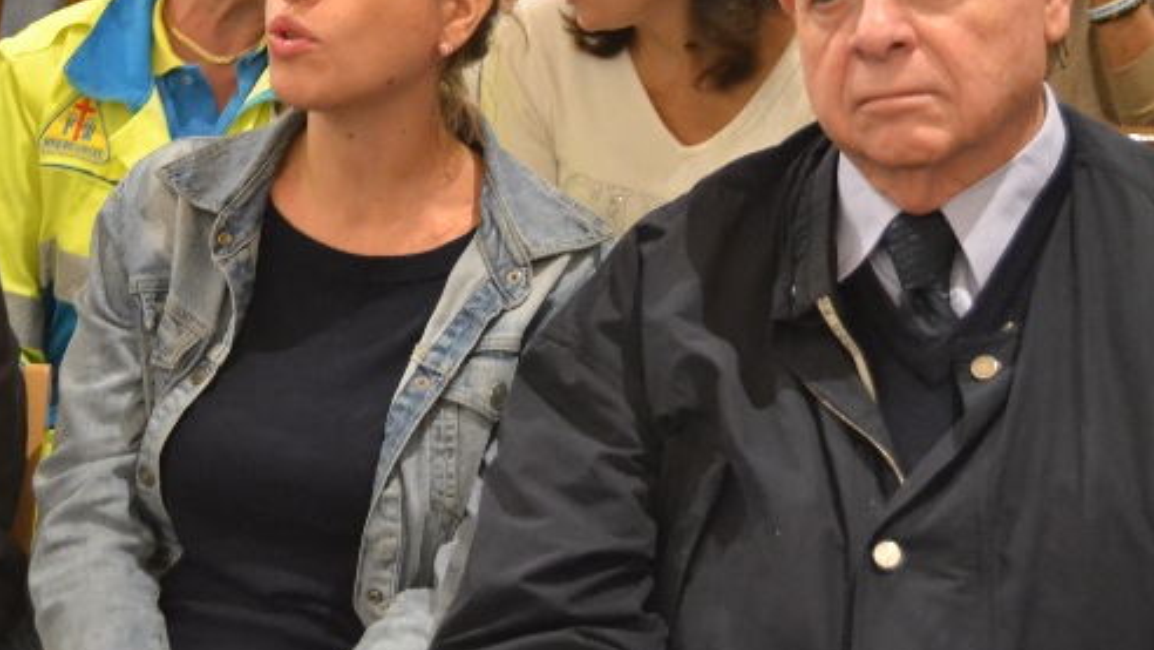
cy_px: 128
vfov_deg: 12.4
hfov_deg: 21.8
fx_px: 2969
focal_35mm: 97
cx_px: 256
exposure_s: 1/25
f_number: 4.8
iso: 3200
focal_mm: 38
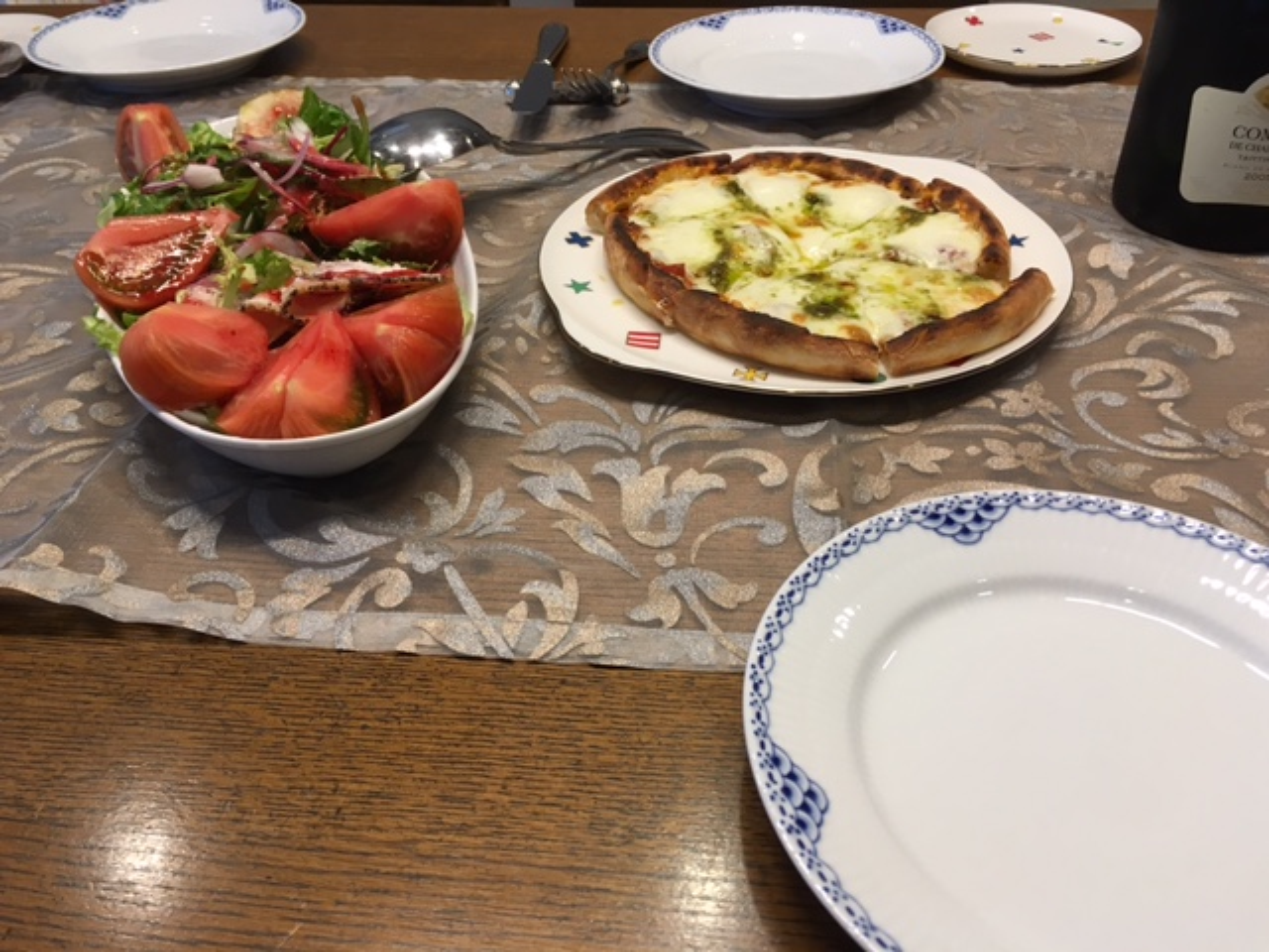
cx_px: 634
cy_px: 476
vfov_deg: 48.2
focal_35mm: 29
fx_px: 1063
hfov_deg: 61.7
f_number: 2.2
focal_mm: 4.15
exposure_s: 1/30
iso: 64
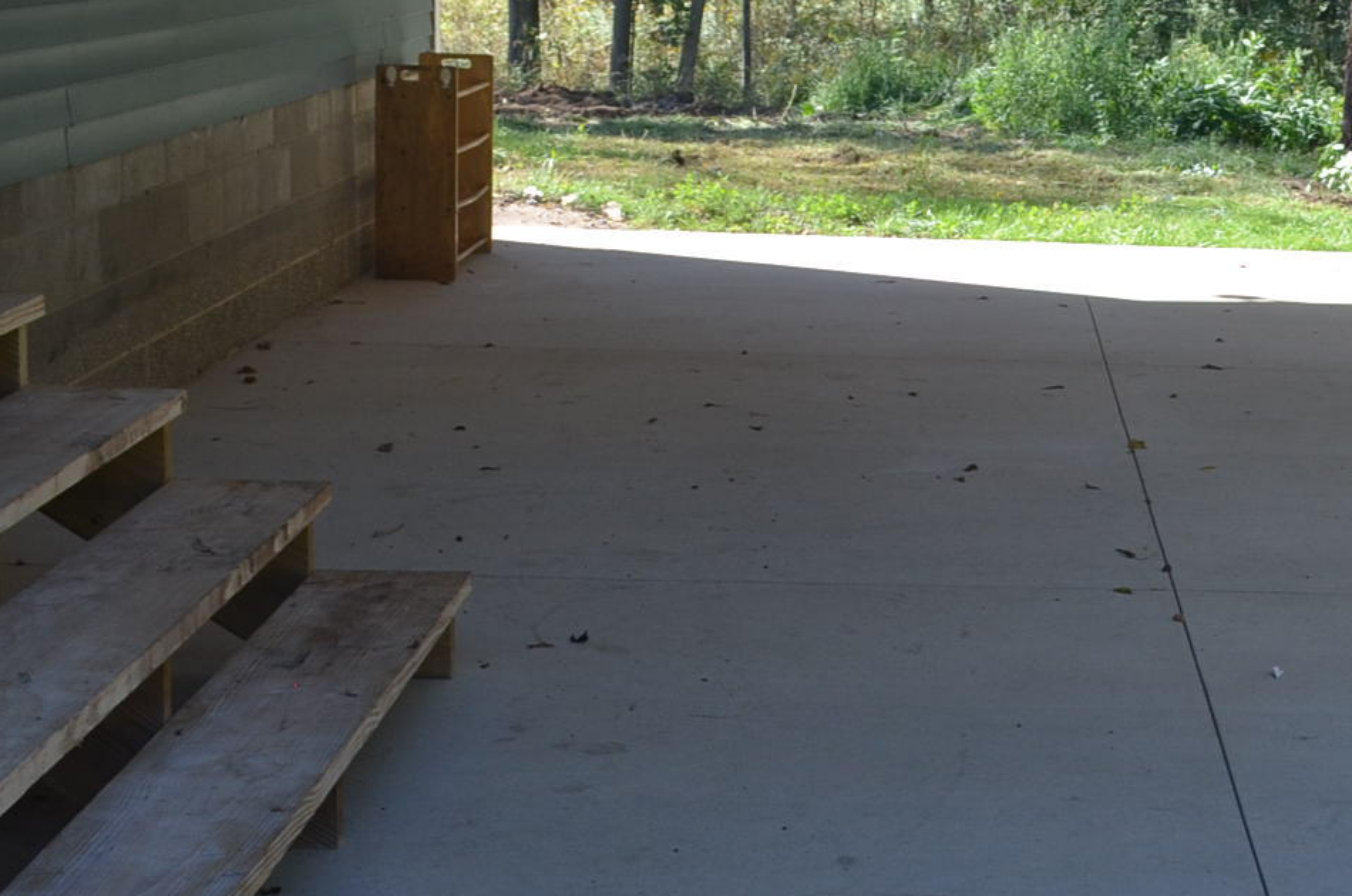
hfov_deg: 28.1
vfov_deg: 19.2
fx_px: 2623
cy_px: 204
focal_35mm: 70
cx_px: 1136
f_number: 5.6
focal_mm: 18
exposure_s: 1/125
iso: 250
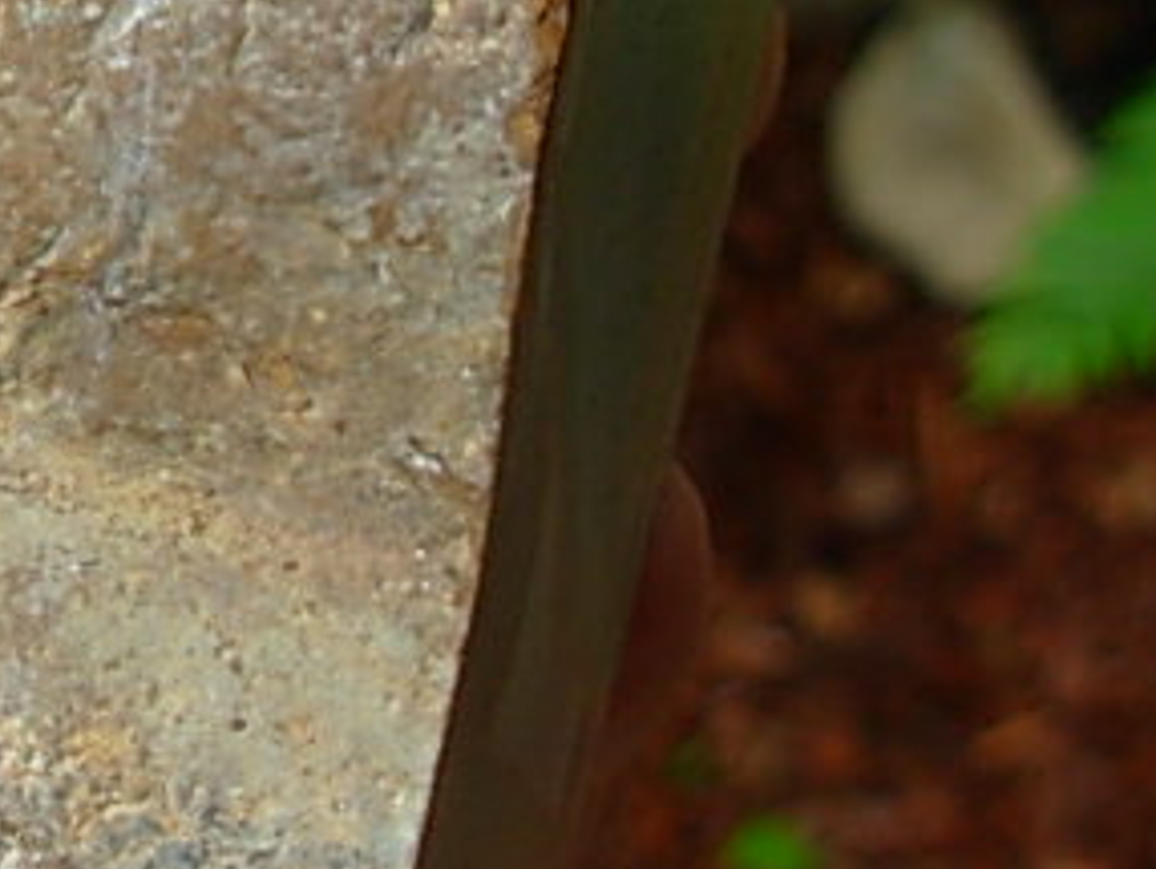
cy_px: -226
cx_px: -146
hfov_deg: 14.1
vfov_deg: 10.7
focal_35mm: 136
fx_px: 4546
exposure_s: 1/203
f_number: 2.9
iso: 50
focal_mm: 6.3
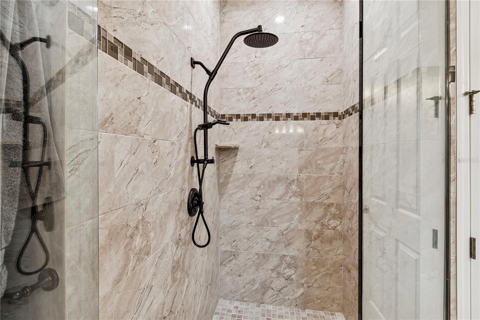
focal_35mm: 15
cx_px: 240
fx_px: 200
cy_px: 160
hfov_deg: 100.4
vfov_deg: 77.3
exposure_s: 1/5
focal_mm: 10
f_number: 7.1
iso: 100
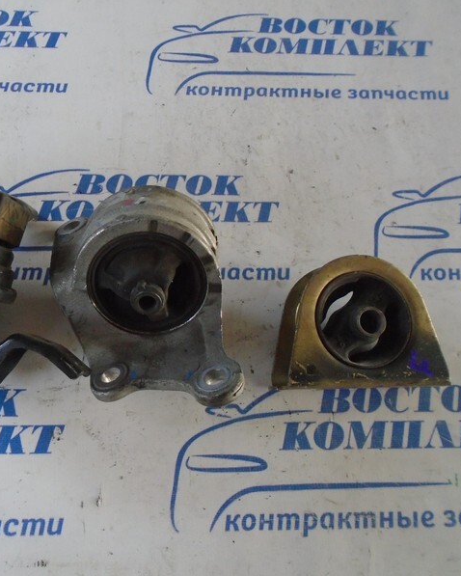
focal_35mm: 34
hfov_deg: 42.0
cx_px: 113
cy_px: 288
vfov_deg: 52.8
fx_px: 580
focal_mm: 4.6
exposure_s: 1/60
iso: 400
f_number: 3.2
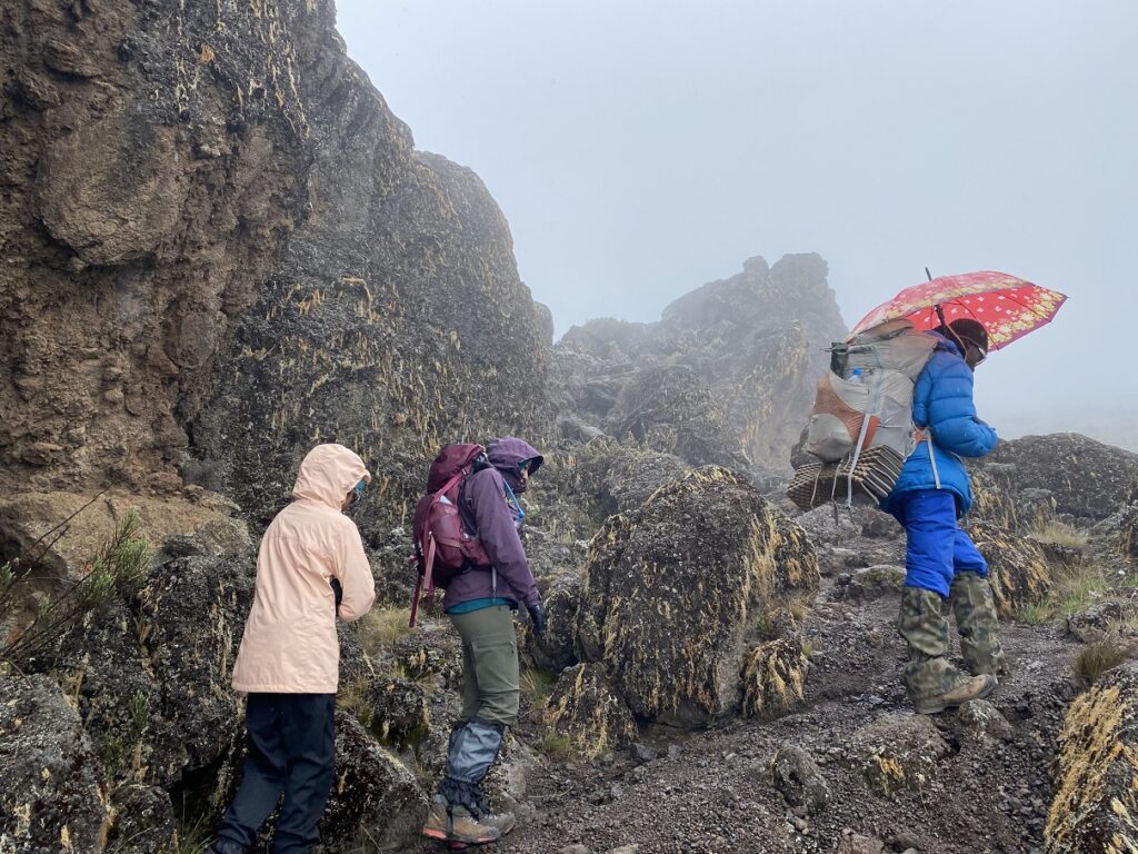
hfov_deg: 67.3
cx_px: 569
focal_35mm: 26
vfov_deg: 53.1
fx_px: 855
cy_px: 427
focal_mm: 4.25
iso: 32
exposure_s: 1/1182
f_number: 1.8
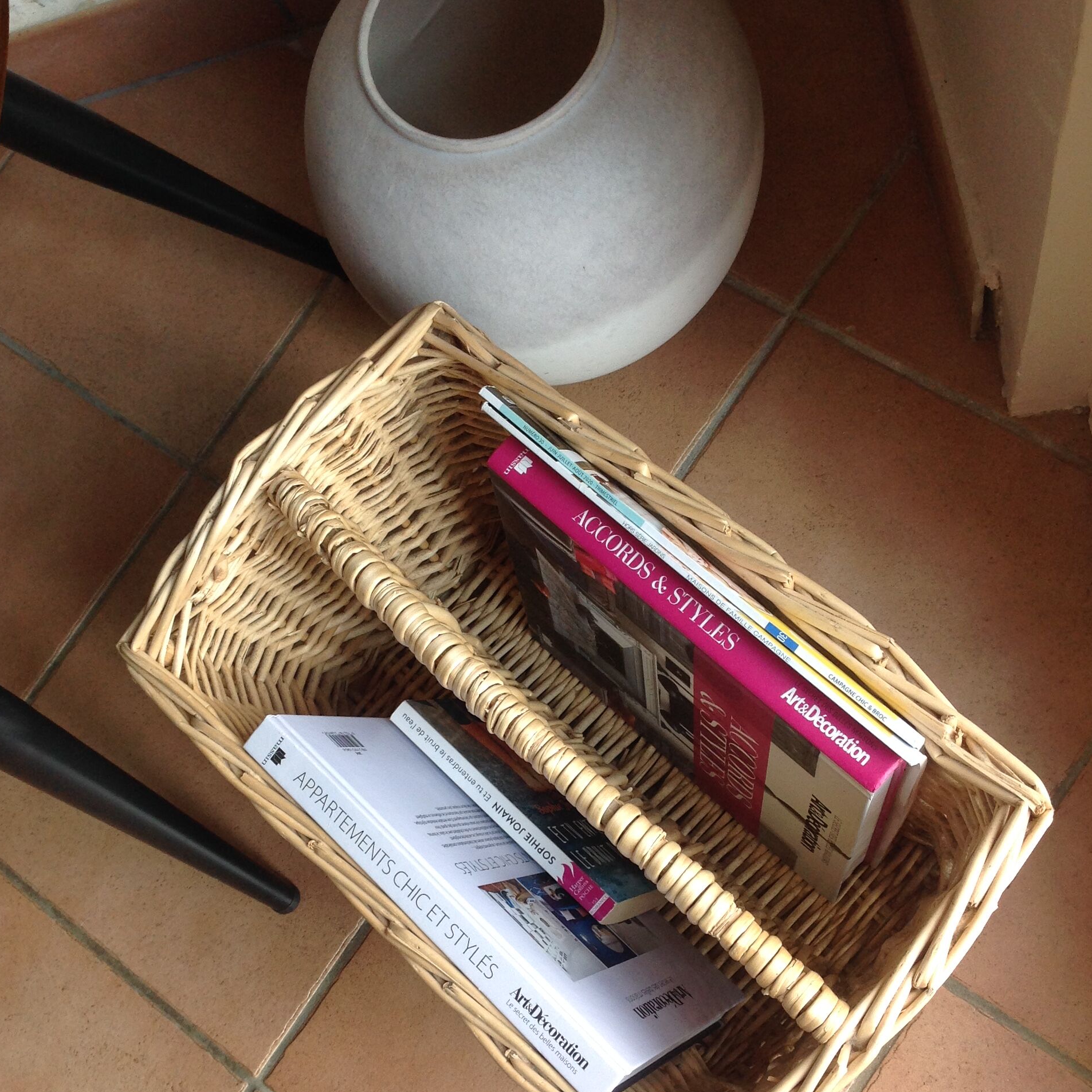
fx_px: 1499
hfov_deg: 40.0
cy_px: 706
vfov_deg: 39.7
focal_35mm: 42
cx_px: 541
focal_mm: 4.28
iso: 80
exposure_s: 1/120
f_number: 2.4
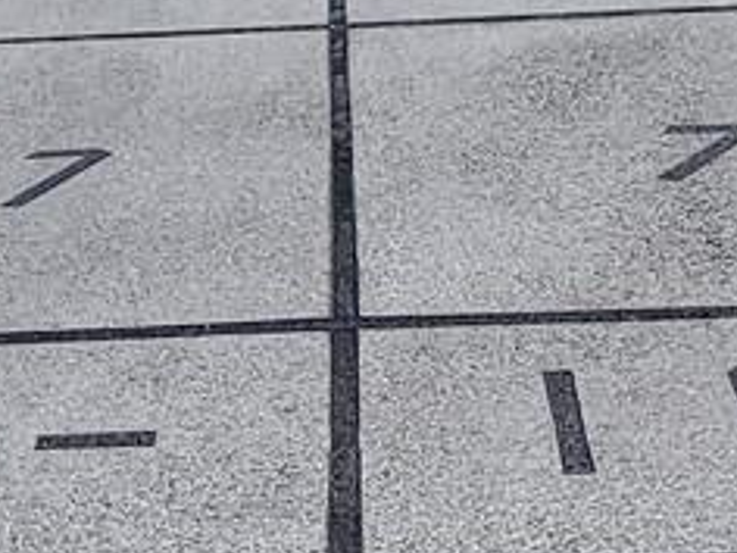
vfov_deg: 16.6
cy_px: 500
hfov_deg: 22.2
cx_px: 309
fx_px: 1874
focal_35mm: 88
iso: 50
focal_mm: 1.8
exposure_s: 1/902
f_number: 2.2
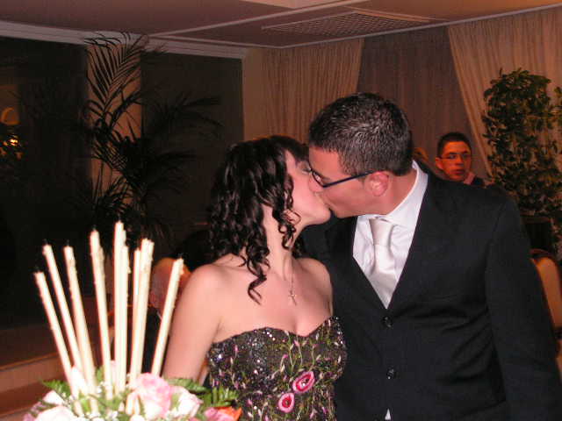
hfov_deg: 33.8
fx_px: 925
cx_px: 281
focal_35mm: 57
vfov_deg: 25.7
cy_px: 210
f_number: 3.3
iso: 200
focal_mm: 9.6
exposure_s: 1/60
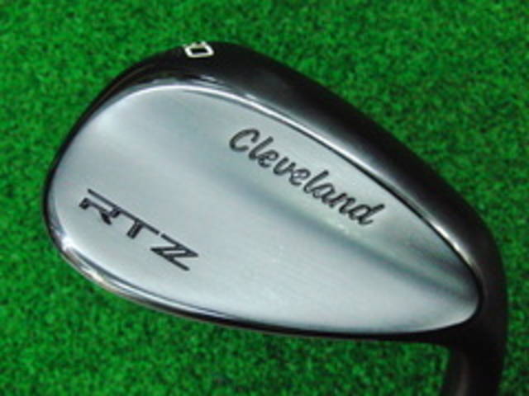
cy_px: 198
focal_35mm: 37
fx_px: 565
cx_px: 264
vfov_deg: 38.7
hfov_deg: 50.1
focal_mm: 6.42
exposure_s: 1/320
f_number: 3.6
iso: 3200
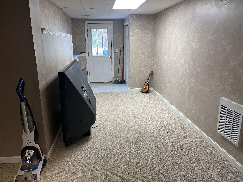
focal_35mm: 26
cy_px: 91
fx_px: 183
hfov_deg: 67.3
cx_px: 122
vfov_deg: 53.1
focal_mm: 5.1
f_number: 1.6
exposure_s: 1/120
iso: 125
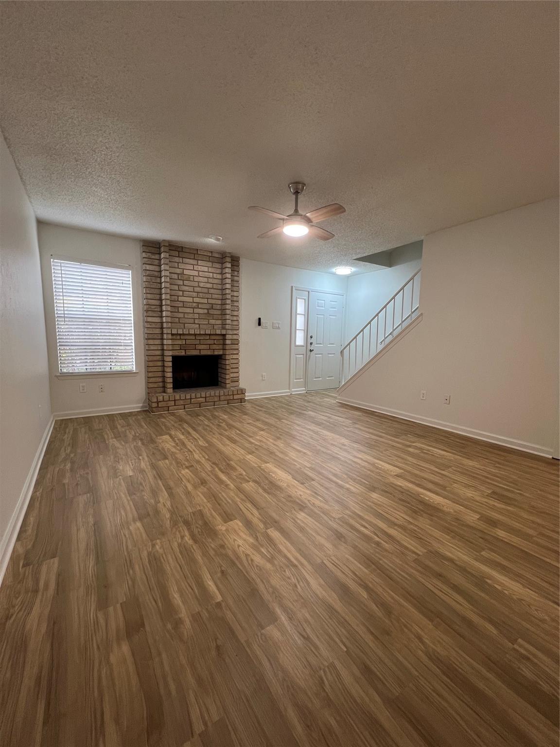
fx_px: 280
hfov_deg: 89.9
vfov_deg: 106.2
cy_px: 374
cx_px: 280
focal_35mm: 13
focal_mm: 1.57
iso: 125
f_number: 1.8
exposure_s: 1/60
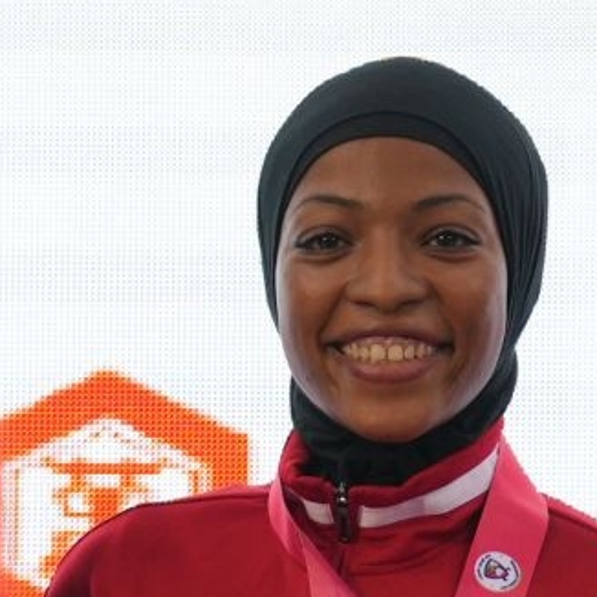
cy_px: 917
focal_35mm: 1070
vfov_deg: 1.6
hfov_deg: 1.6
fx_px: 20878
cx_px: 738
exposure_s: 1/250
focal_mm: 152
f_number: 2.8
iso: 400
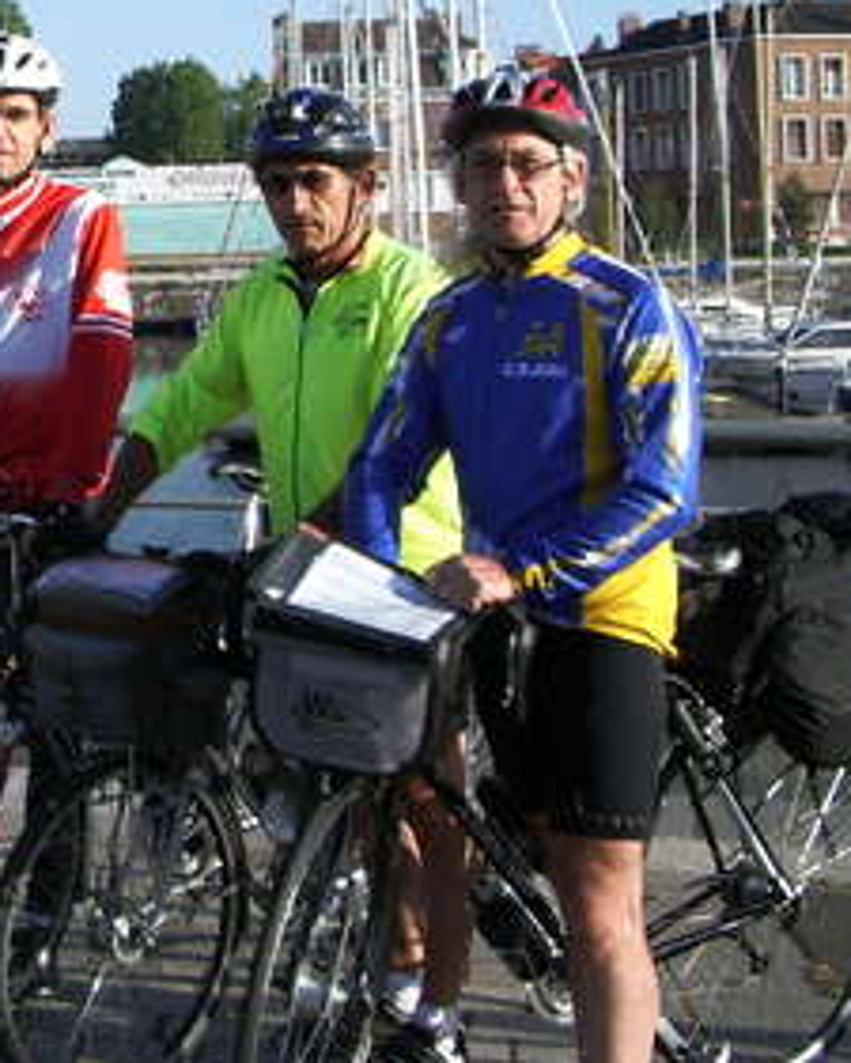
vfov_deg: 25.7
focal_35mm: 73
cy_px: 235
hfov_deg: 19.8
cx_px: -155
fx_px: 2297
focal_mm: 5.8
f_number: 4.3
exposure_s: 1/320
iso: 50
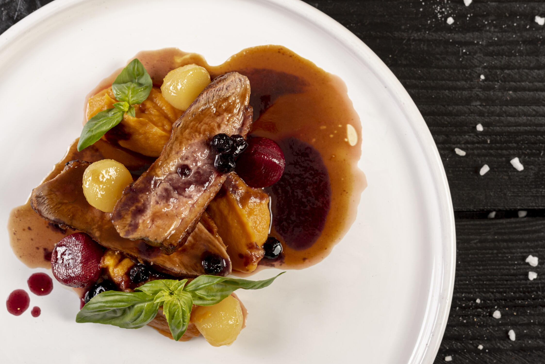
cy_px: 174
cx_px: 264
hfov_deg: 35.0
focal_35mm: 57
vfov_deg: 23.8
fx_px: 863
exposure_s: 1/125
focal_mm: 50
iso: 200
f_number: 6.3
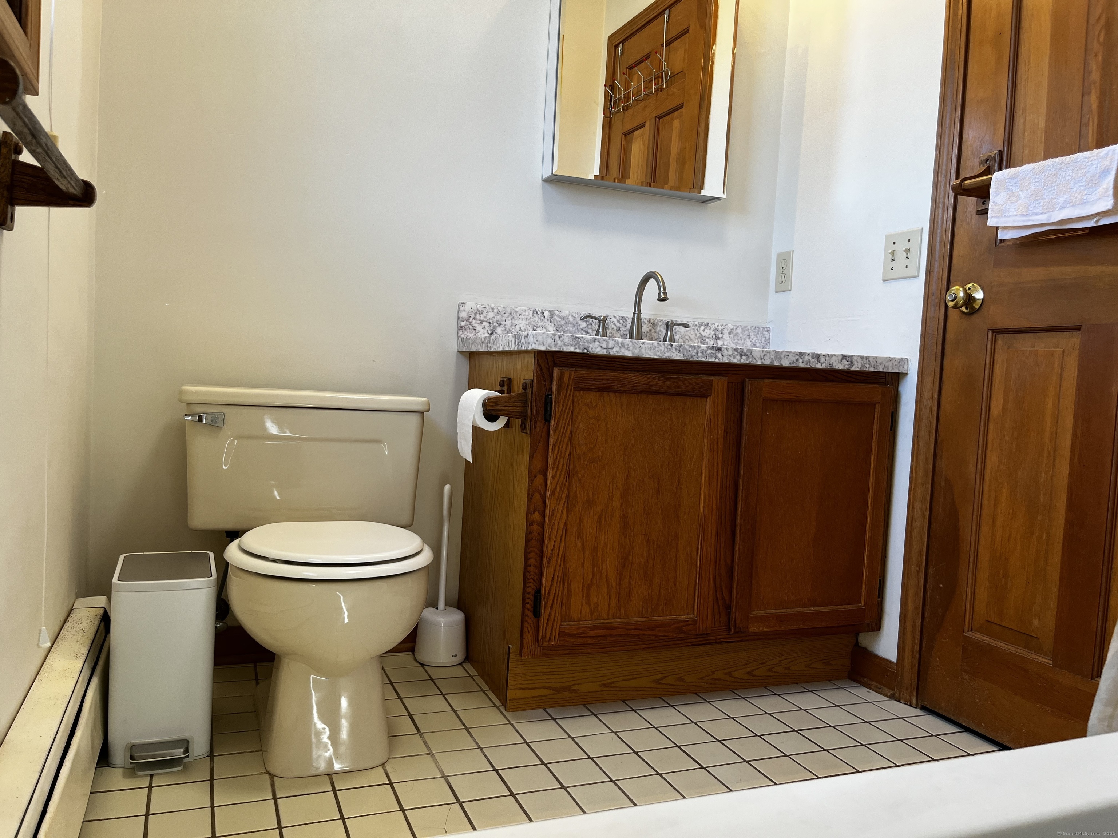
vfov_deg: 53.1
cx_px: 559
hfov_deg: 67.3
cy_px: 419
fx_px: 840
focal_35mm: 26
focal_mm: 5.1
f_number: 1.6
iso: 80
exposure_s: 1/120
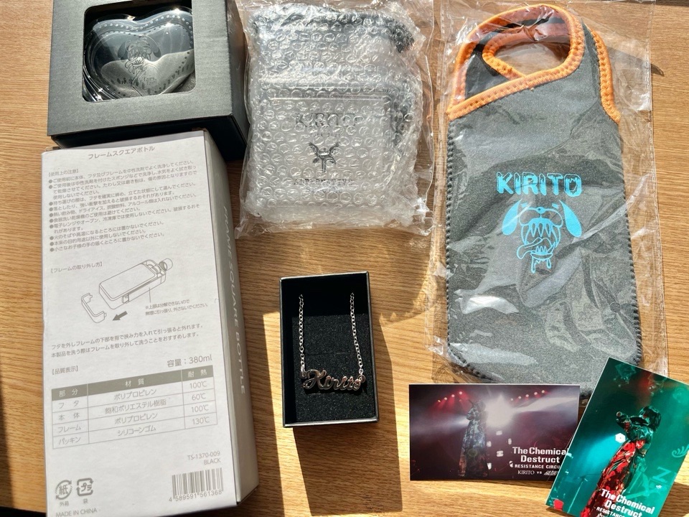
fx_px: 518
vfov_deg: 53.1
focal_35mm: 26
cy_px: 258
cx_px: 344
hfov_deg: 67.3
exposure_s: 1/2358
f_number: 1.6
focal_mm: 5.1
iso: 50
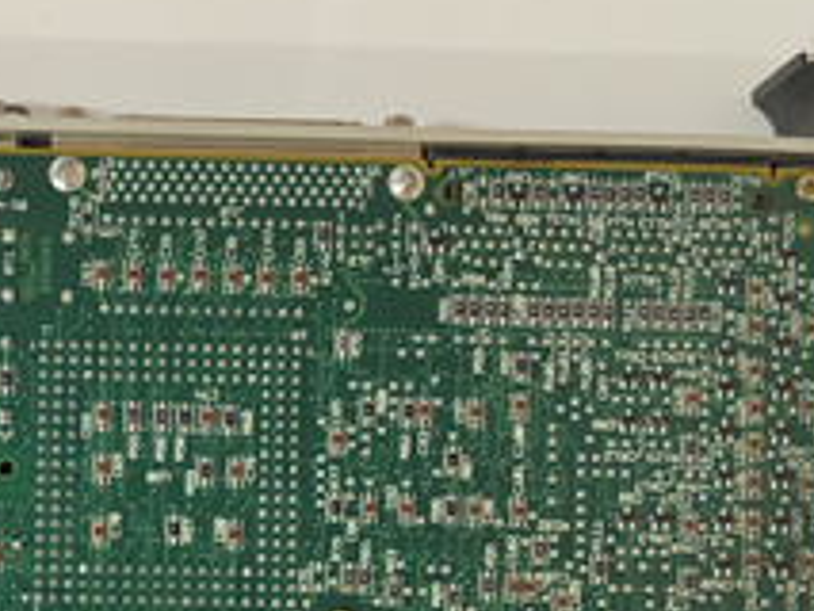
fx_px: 1271
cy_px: 537
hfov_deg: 34.4
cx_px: 161
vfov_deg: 26.3
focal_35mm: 54
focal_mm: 5.52
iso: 1463
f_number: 1.9
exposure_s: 1/50
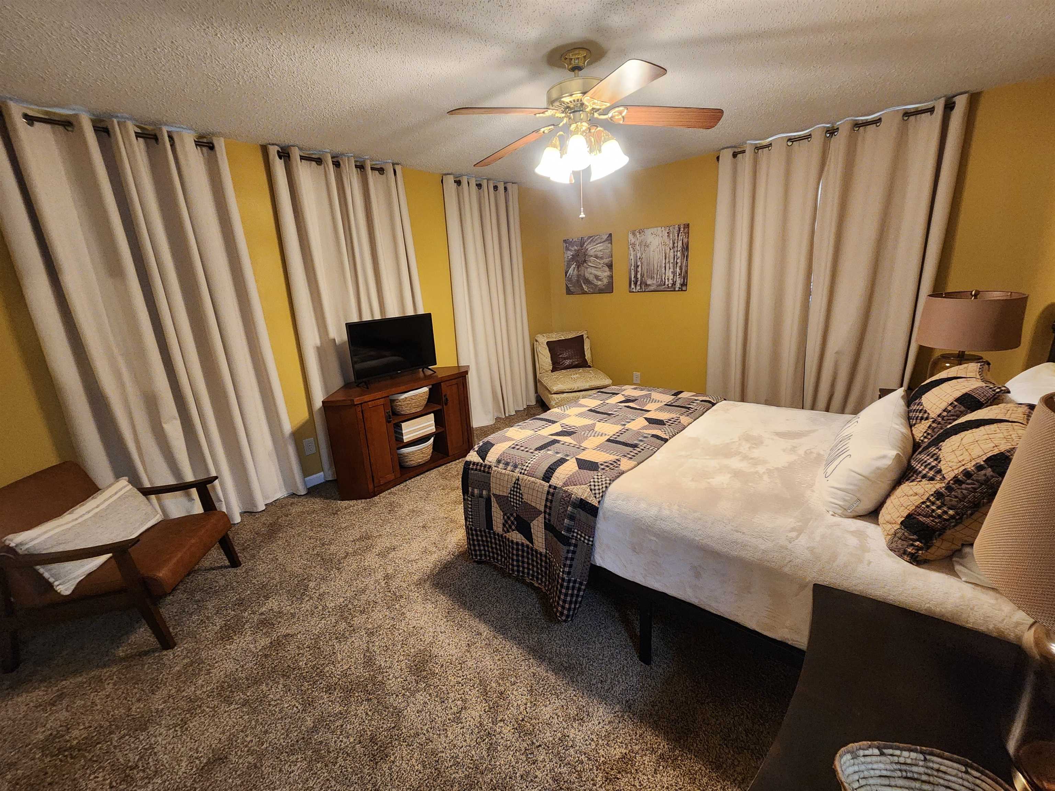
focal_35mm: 13
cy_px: 396
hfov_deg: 106.2
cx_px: 528
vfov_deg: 89.9
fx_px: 396
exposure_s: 1/40
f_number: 2.2
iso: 400
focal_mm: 2.2
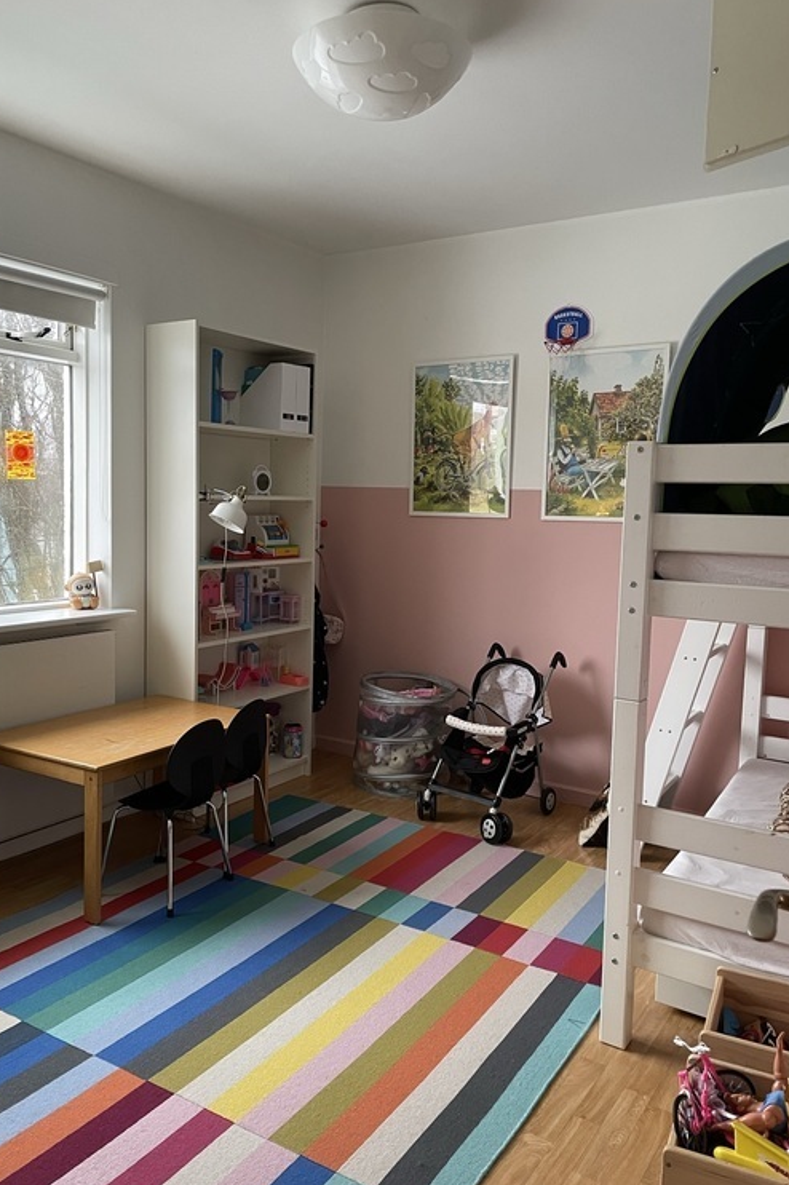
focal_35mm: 28
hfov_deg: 46.3
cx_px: 359
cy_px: 591
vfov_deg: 65.5
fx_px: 921
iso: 250
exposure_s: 1/60
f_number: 1.6
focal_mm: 4.2
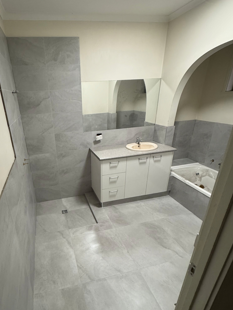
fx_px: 171
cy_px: 170
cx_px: 77
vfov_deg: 84.4
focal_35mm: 19
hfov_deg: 66.8
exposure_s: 1/100
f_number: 2.2
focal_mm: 2.22
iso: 250
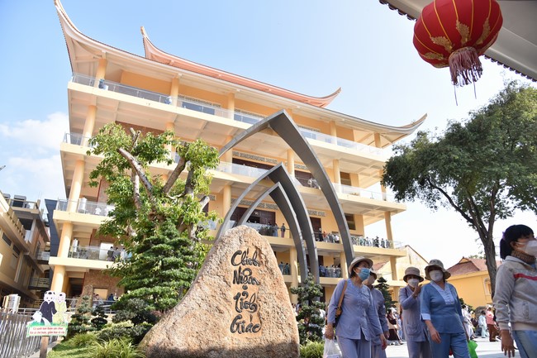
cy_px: 179
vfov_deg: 53.1
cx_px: 268
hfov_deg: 73.8
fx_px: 358
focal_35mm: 24
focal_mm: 24
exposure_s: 1/200
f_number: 6.3
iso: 100
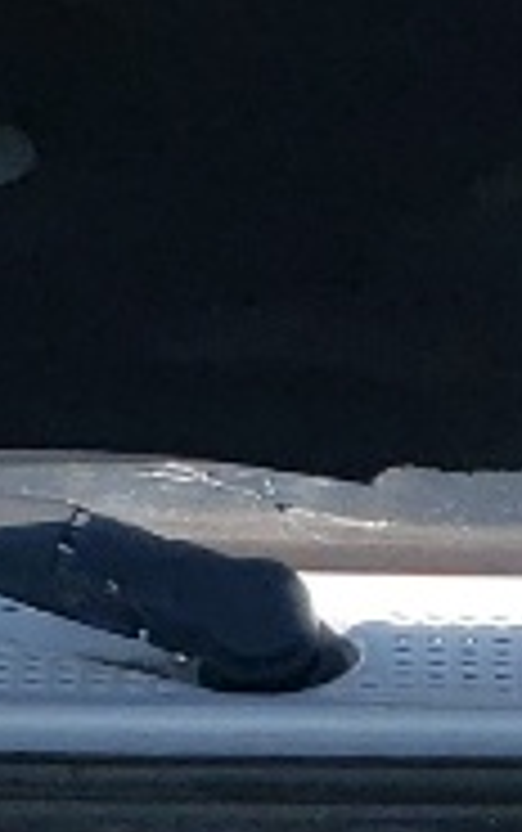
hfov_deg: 5.5
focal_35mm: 238
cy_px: 1709
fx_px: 5405
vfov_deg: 8.3
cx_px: 837
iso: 50
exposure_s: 1/5000
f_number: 1.5
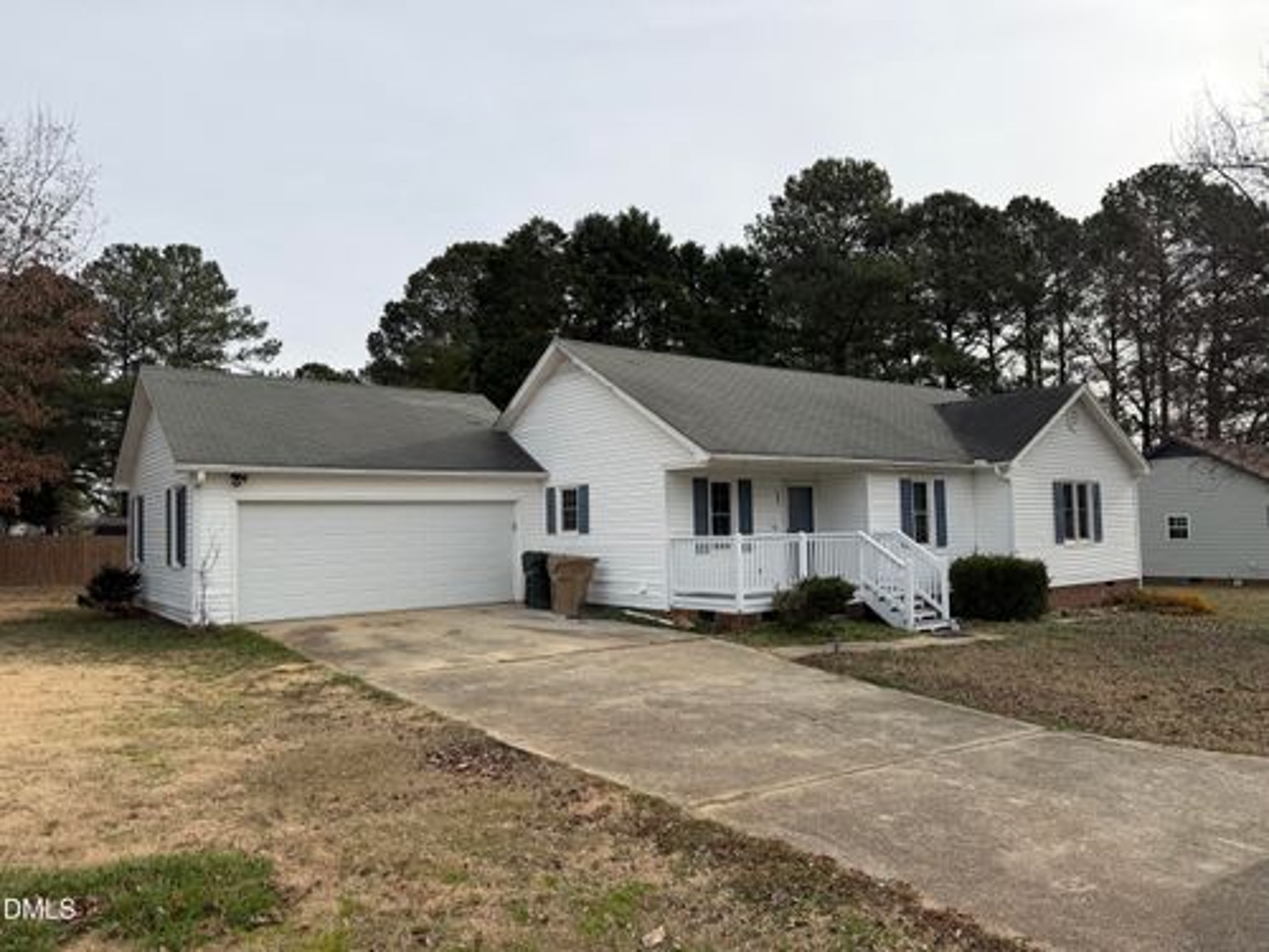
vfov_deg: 56.8
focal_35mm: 24
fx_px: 880
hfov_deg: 71.6
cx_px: 634
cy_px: 476
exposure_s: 1/4405
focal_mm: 6.76
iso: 80
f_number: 1.78
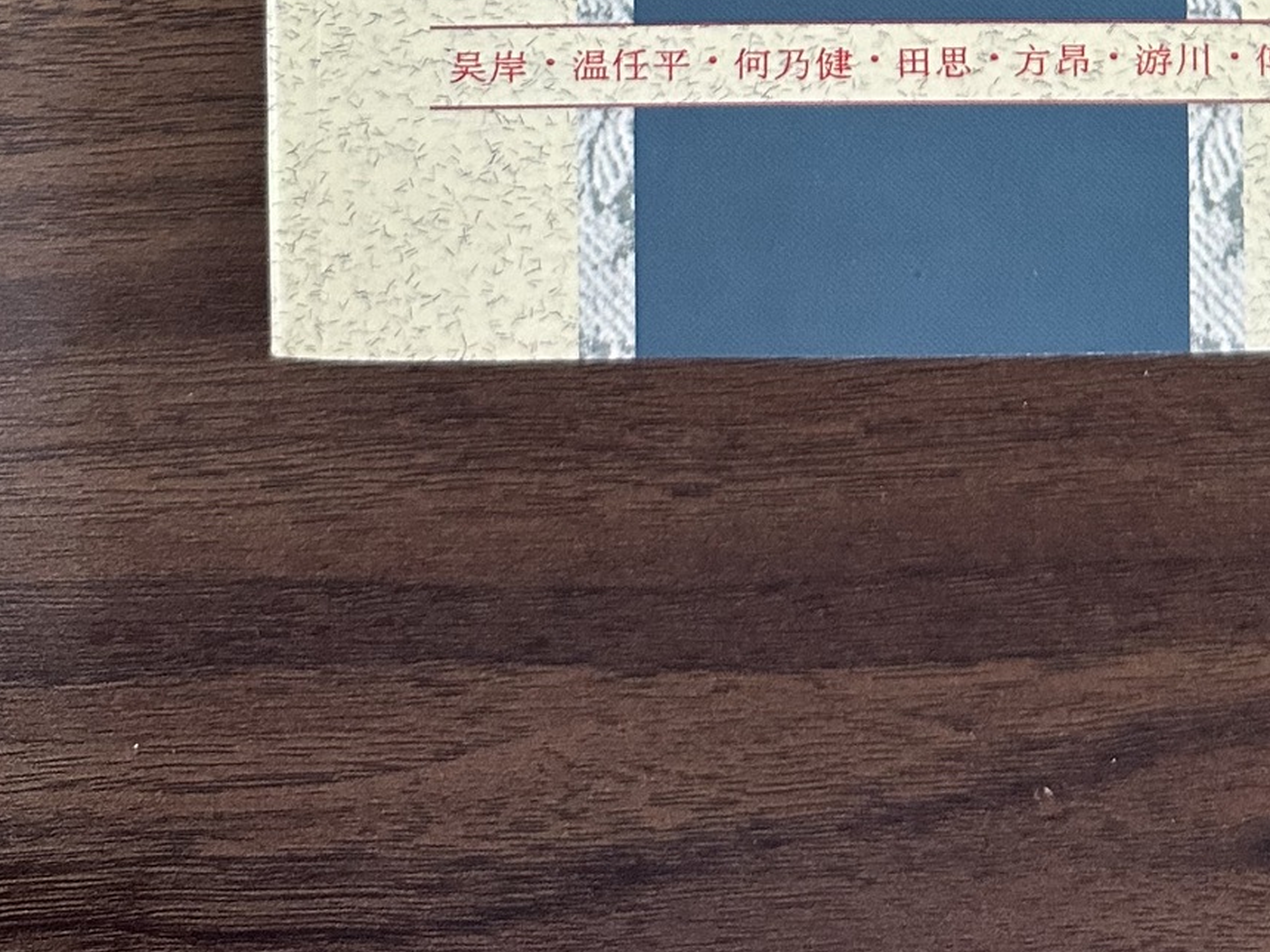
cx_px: 899
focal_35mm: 67
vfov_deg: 18.0
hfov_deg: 28.7
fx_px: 2458
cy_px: -704
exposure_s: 1/50
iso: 400
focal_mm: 6.86
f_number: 1.78
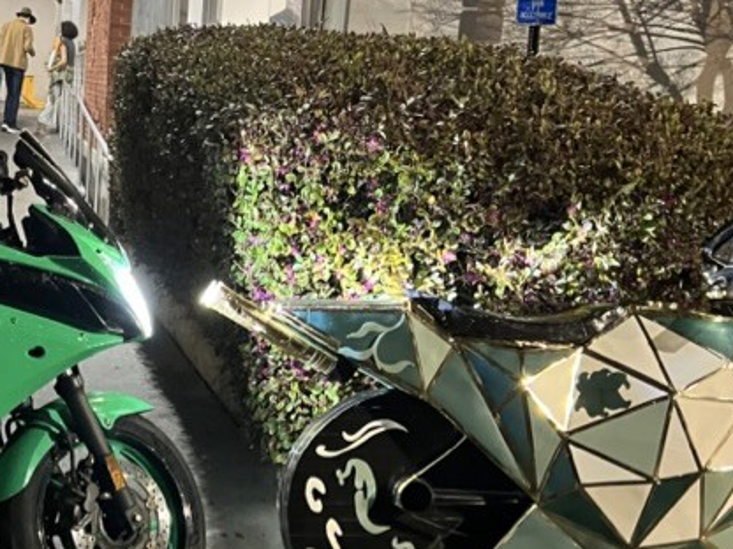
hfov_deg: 29.4
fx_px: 1355
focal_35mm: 64
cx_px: 122
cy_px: 404
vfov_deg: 22.7
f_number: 1.5
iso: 500
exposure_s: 1/30
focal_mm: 5.7
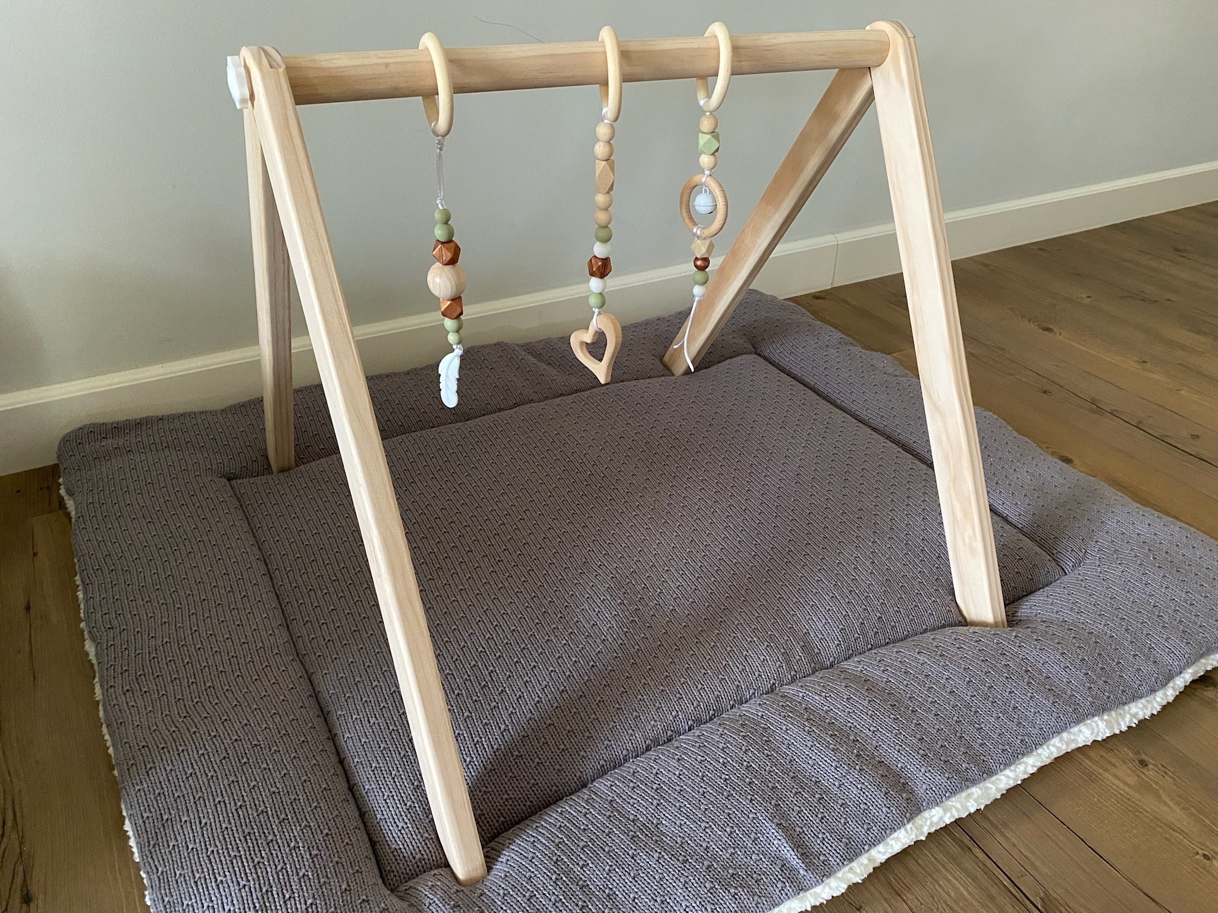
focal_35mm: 26
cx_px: 609
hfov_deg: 67.3
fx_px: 915
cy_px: 456
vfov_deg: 53.1
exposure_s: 1/60
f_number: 1.8
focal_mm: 4.25
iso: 500
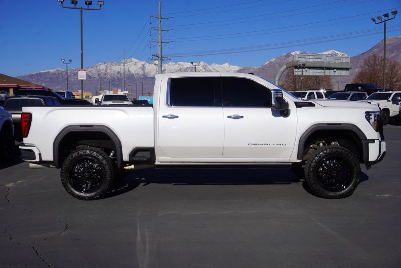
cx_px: 200
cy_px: 134
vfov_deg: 33.1
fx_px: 451
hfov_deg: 47.9
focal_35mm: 40
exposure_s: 1/400
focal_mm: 27
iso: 100
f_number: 11
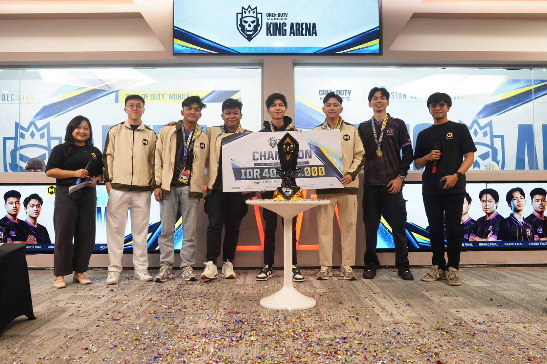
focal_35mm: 30
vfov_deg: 43.6
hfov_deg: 61.9
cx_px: 274
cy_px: 182
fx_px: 456
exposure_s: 1/100
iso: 1250
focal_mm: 20
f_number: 3.2
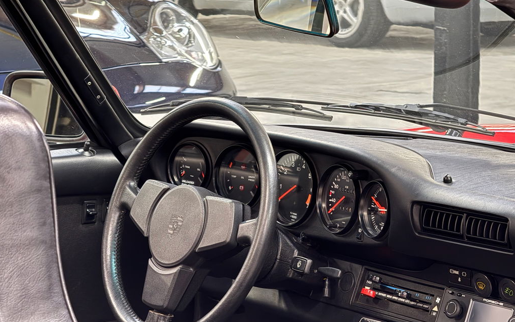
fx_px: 1796
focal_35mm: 128
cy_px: 185
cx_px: 256
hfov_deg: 16.3
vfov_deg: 10.2
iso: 320
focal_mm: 15.66
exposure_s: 1/17
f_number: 2.8
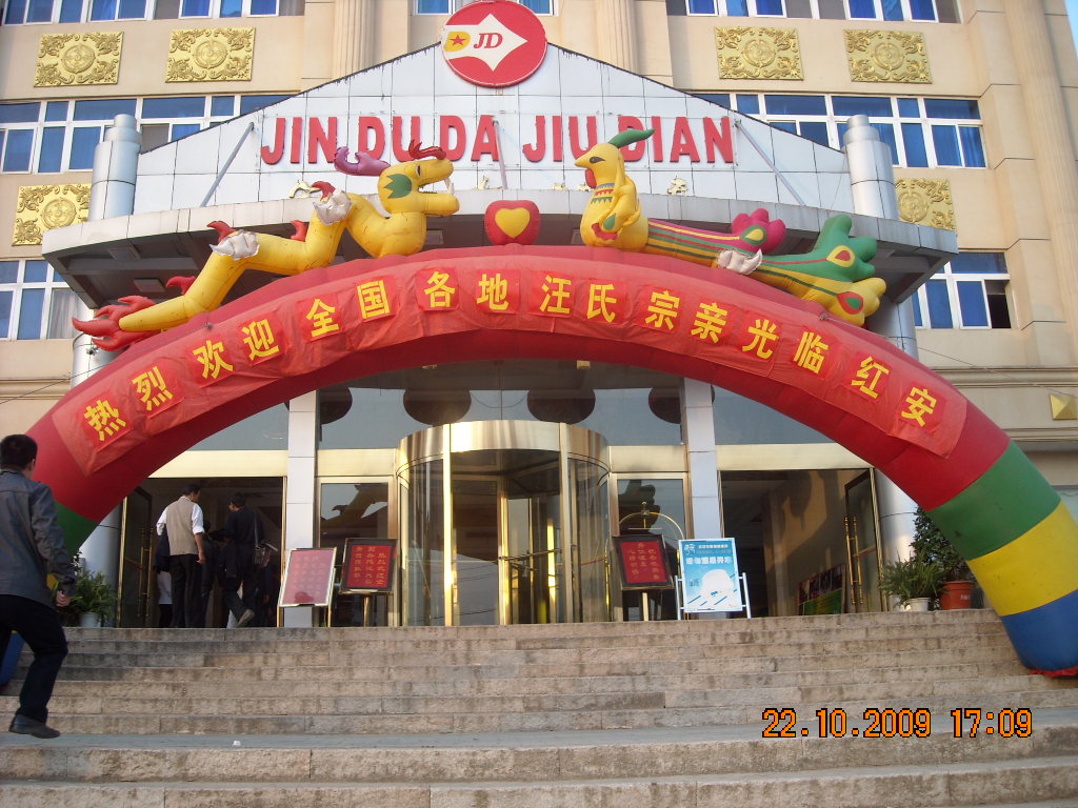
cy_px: 404
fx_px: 1090
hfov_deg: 52.6
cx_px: 539
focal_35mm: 35
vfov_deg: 40.7
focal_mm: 5.7
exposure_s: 1/114
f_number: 2.8
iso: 64
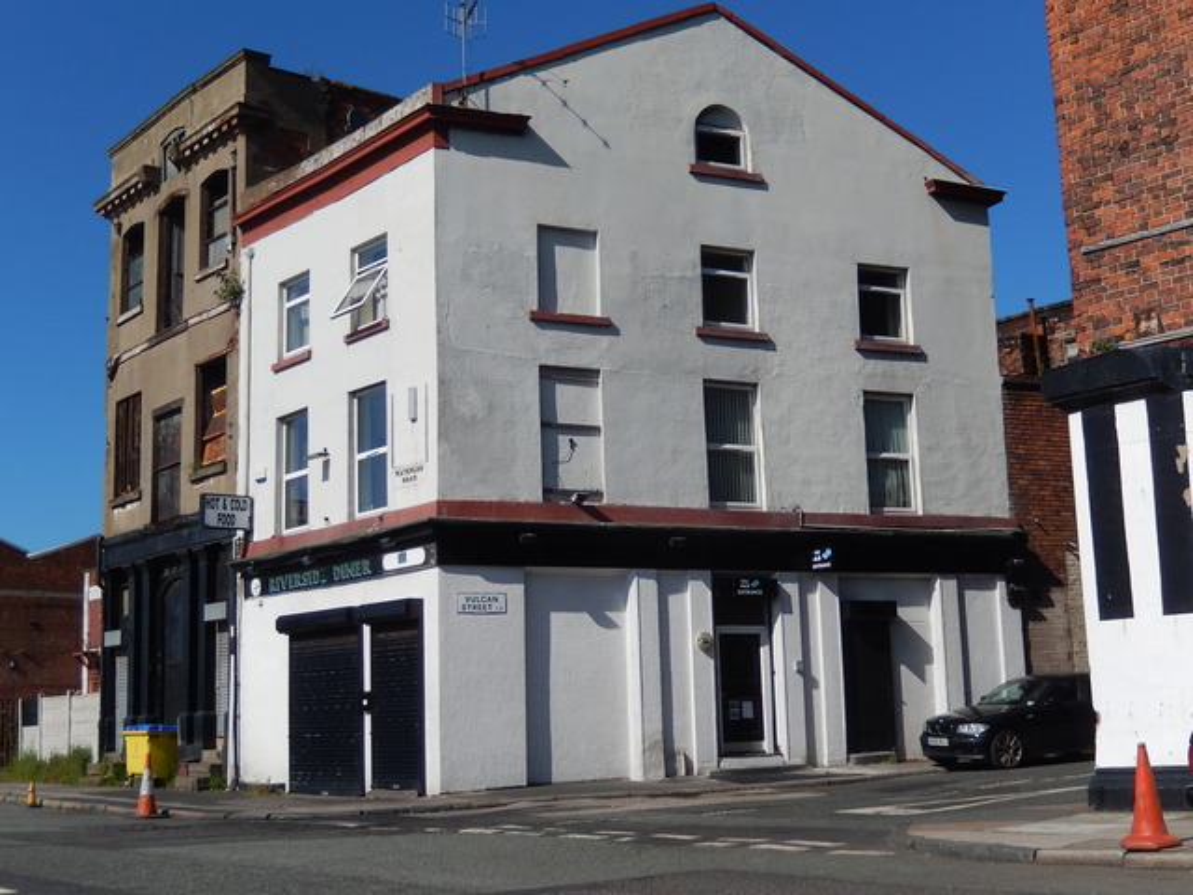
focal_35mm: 45
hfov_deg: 42.1
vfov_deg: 32.2
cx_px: 596
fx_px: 1551
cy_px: 448
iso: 125
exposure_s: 1/500
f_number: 8.6
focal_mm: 8.1
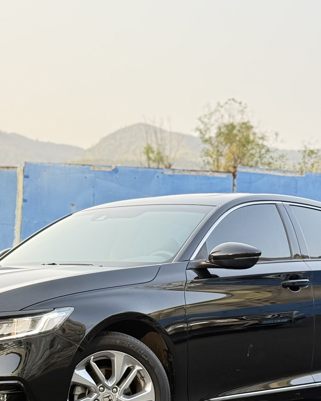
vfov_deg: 24.7
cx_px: 137
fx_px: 914
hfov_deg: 19.9
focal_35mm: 77
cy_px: 228
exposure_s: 1/215
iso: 80
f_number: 1.78
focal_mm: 6.76
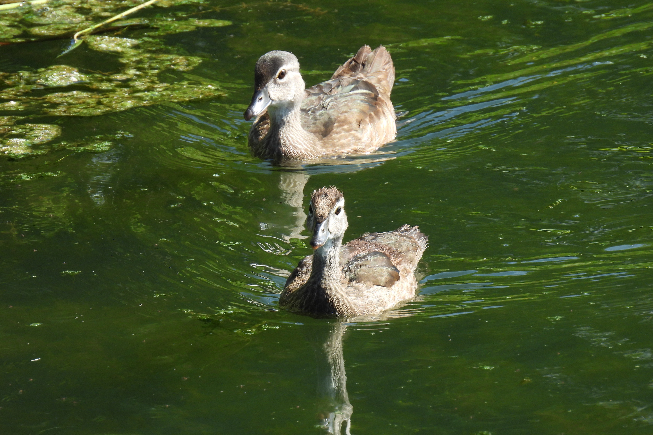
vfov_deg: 1.2
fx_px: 20769
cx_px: 327
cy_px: 238
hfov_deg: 1.8
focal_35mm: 1145
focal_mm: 196
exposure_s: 1/250
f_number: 5.6
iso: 160
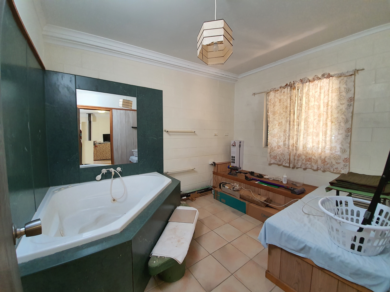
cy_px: 146
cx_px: 195
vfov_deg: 89.9
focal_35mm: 13
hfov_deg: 106.2
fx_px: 146
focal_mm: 1.8
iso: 320
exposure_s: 1/50
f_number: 2.2
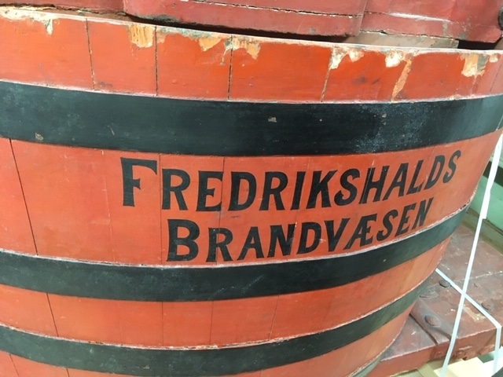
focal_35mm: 29
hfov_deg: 61.7
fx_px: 421
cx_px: 252
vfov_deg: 48.2
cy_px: 188
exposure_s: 1/17
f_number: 2.2
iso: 500
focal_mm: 4.15
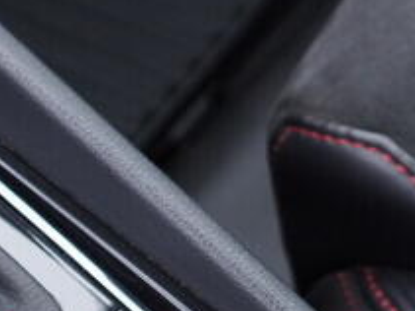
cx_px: -175
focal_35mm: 168
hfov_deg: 11.4
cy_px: 221
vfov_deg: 8.8
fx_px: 2013
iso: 320
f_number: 2.8
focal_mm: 24
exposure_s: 1/40
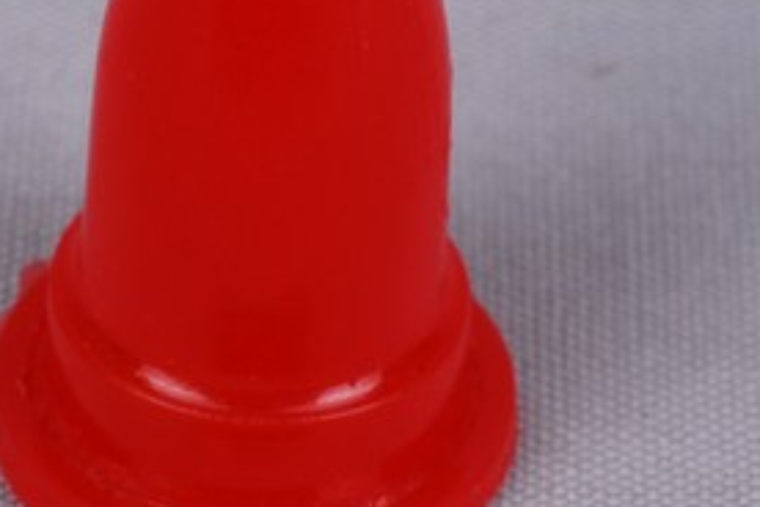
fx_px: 4412
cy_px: 220
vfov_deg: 6.6
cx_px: 281
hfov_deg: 9.8
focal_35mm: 209
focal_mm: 60
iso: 100
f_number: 32
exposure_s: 1/60
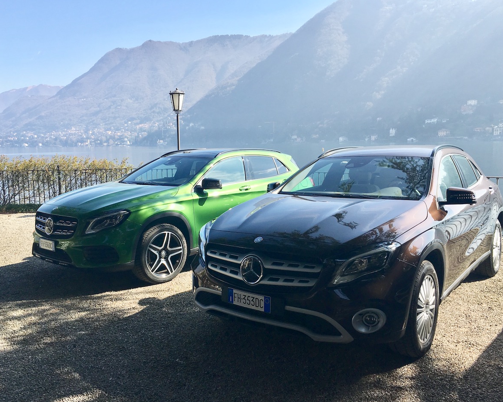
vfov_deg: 47.1
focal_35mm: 31
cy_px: 201
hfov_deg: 57.2
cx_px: 250
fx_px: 461
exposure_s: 1/801
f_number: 2.2
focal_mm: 4.15
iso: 25
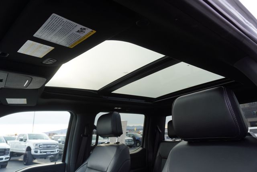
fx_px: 171
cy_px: 86
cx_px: 128
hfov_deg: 73.7
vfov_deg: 53.2
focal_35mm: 24
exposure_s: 1/100
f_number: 4.5
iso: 100
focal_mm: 16
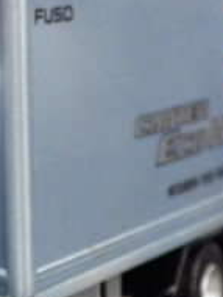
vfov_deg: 11.7
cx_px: -128
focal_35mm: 168
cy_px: 195
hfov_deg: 8.6
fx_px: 1440
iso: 800
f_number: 3.8
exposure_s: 1/30
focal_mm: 9
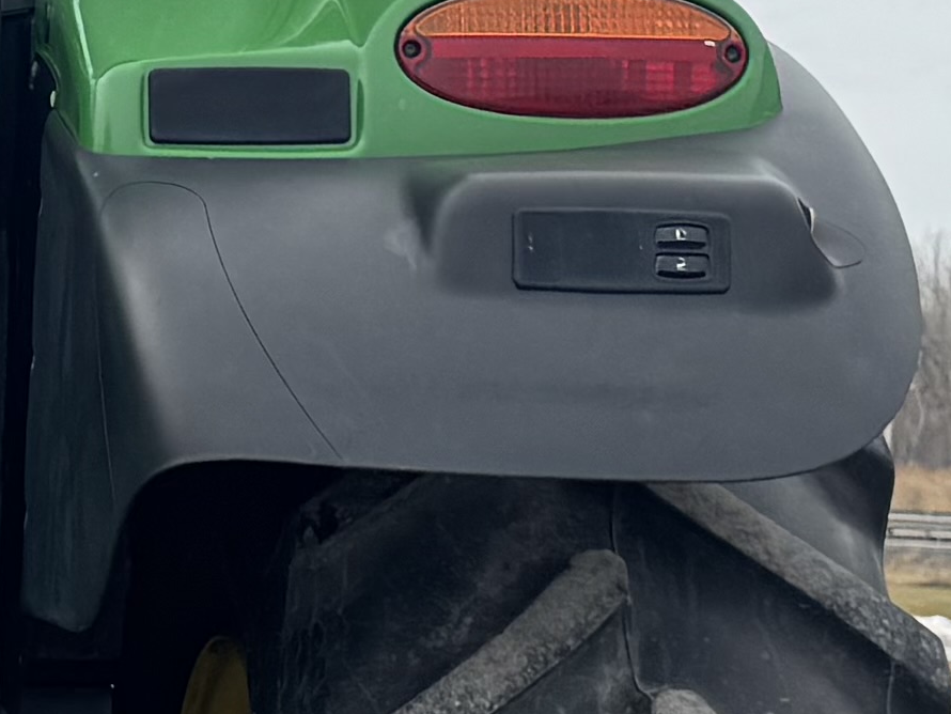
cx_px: -532
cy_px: 571
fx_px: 4232
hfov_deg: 12.1
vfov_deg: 9.6
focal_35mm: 154
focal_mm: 6.76
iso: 80
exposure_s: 1/3597
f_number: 1.78
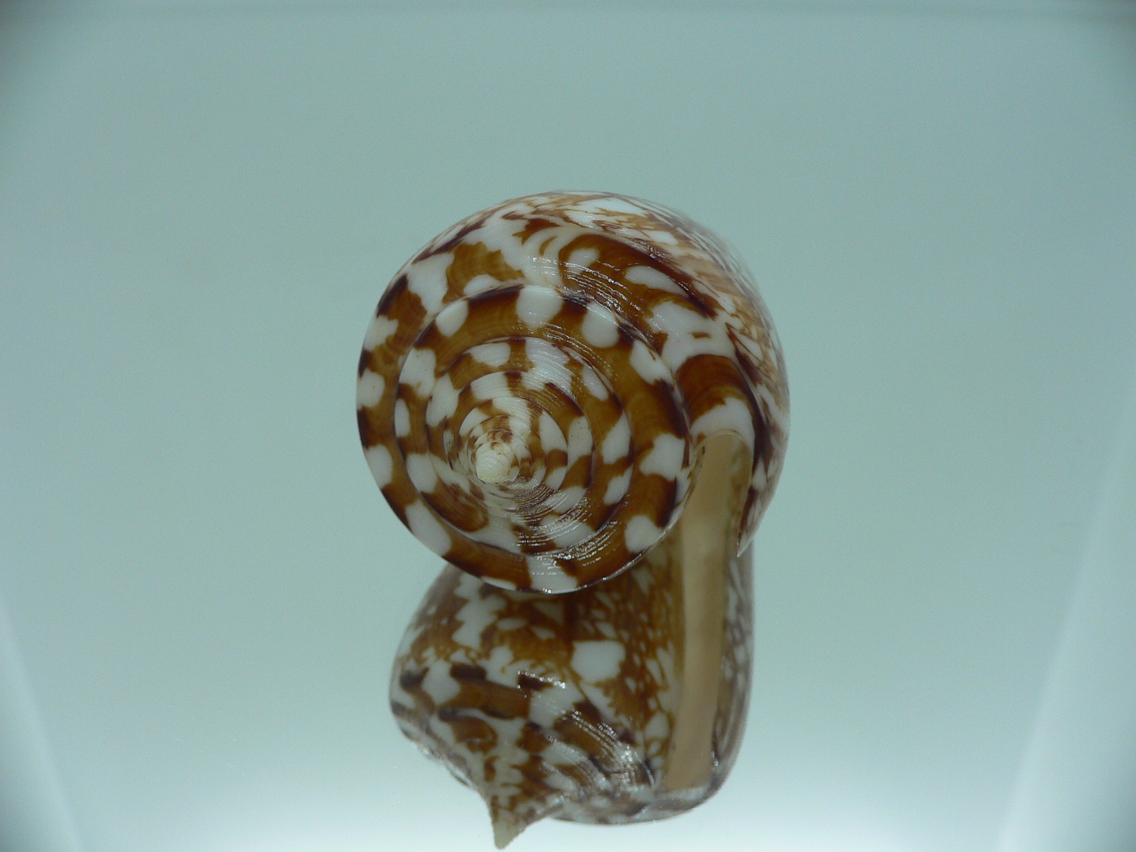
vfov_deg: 40.7
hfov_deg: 52.6
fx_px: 1149
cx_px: 568
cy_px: 426
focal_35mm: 35
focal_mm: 4.6
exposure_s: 1/60
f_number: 2.8
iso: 80
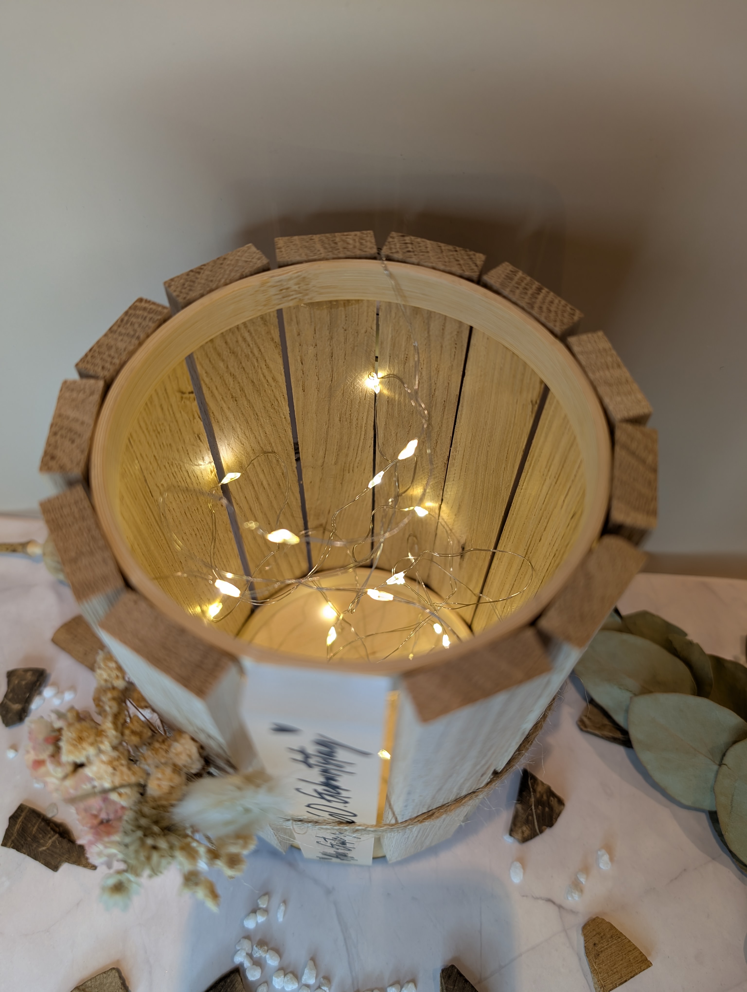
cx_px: 374
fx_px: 689
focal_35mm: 24
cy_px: 496
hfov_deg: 56.9
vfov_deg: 71.5
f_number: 1.68
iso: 19
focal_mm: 6.9
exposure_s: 1/24.8
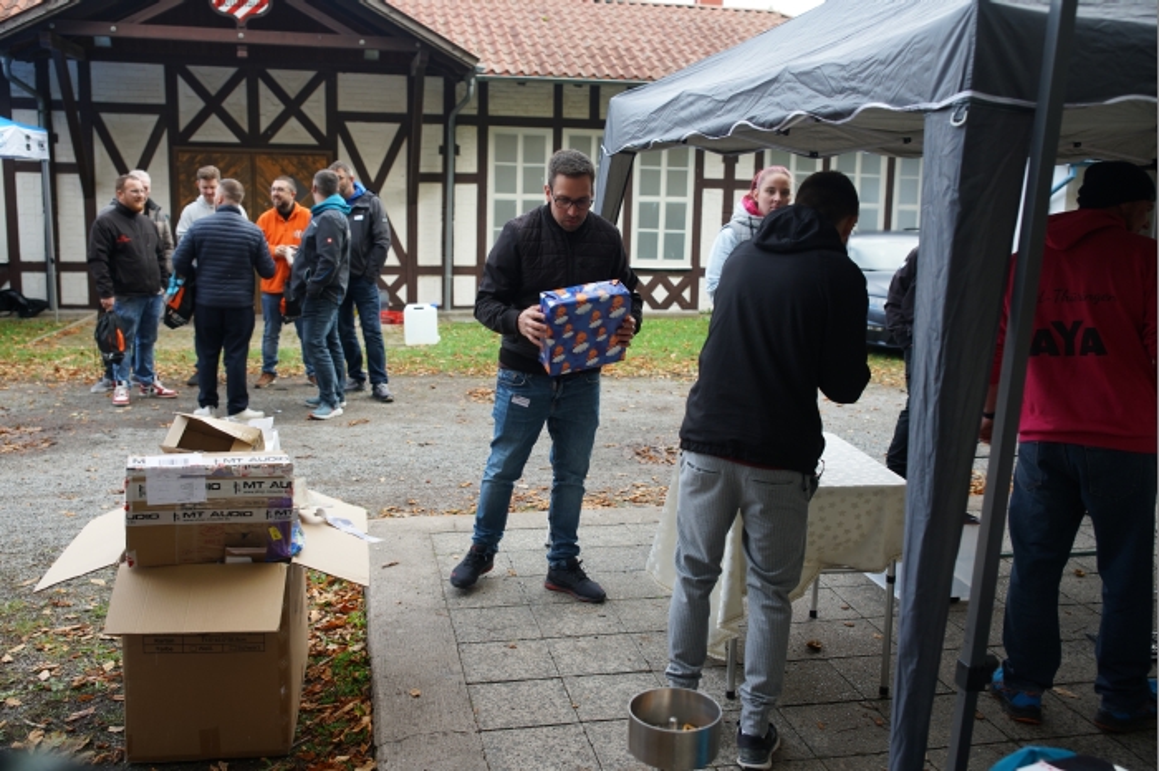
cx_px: 580
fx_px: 1126
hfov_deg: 54.5
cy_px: 386
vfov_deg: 37.8
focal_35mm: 35
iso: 400
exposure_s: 1/200
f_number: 4
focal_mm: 35
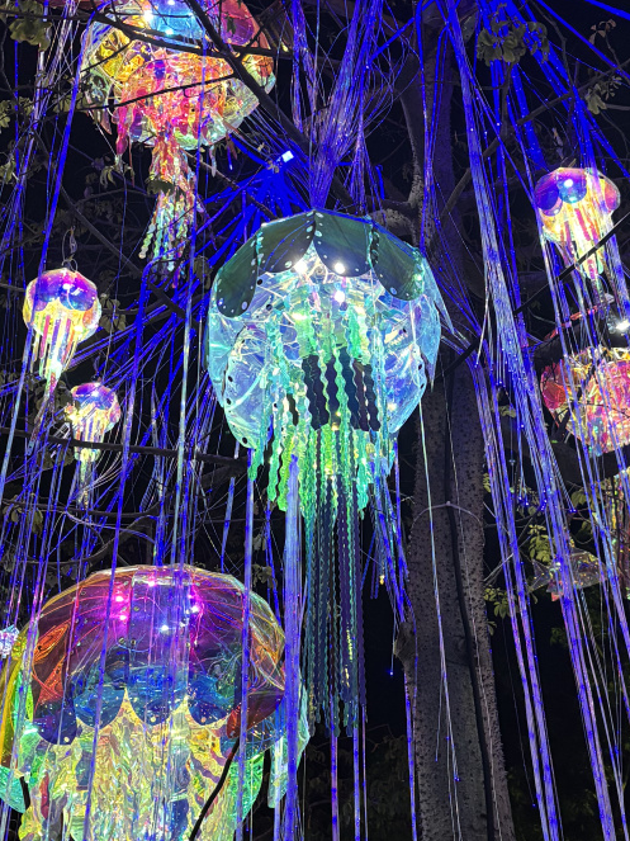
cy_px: 370
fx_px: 1359
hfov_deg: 25.9
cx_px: 430
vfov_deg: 34.3
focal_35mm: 56
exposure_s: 1/50
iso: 400
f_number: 1.6
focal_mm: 5.96
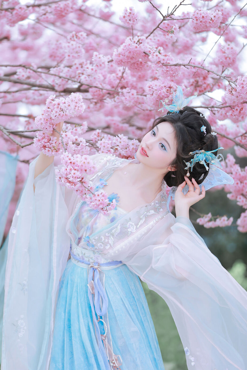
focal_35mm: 125
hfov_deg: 11.0
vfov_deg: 16.4
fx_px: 1286
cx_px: 124
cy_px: 185
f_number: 2.8
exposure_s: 1/500
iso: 250
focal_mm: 125
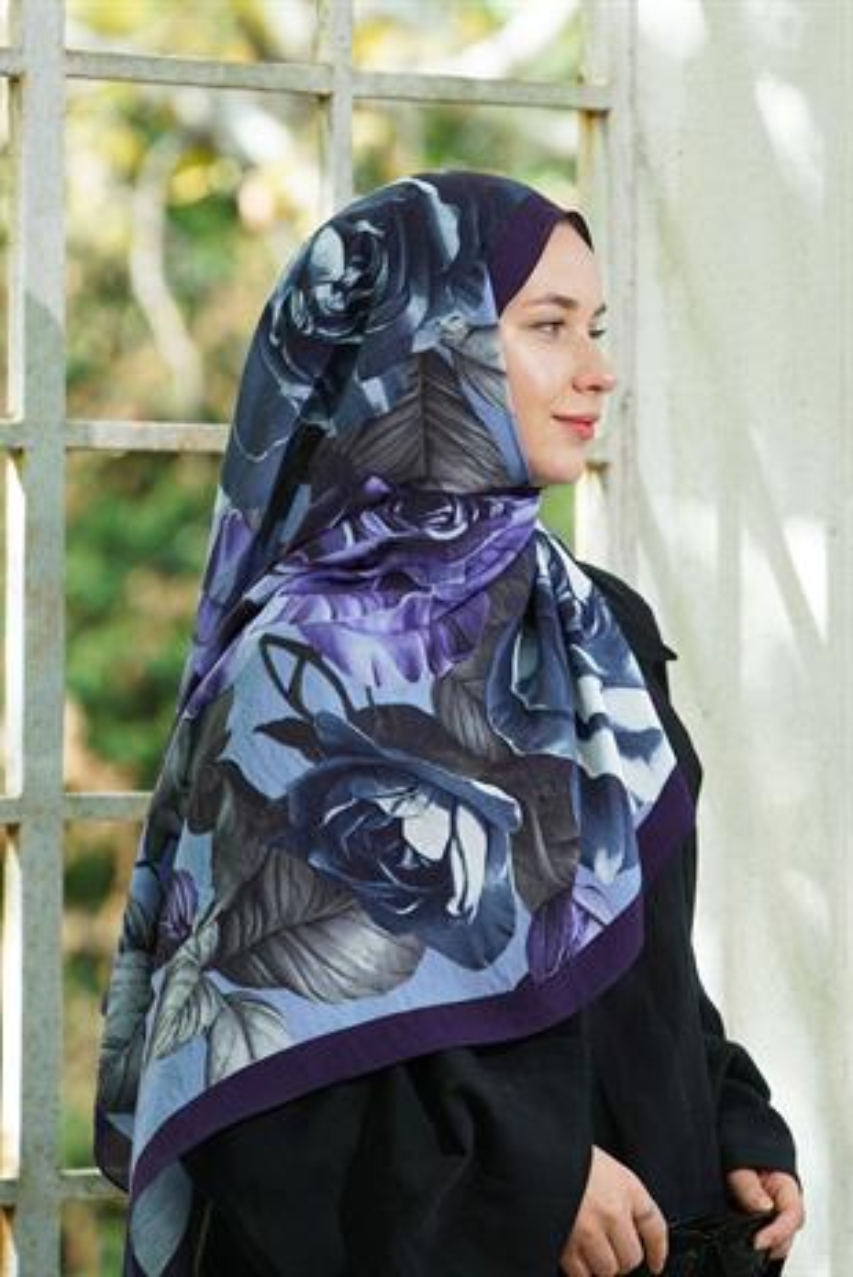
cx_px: 426
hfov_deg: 8.2
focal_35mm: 168
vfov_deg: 12.2
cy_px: 638
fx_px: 5962
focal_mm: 168
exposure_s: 1/100
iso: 640
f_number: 5.6
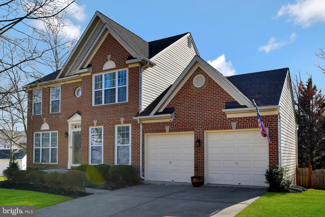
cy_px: 108
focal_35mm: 30
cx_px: 162
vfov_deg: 43.6
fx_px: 271
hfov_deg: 61.9
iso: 400
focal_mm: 30
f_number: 8
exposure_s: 1/320
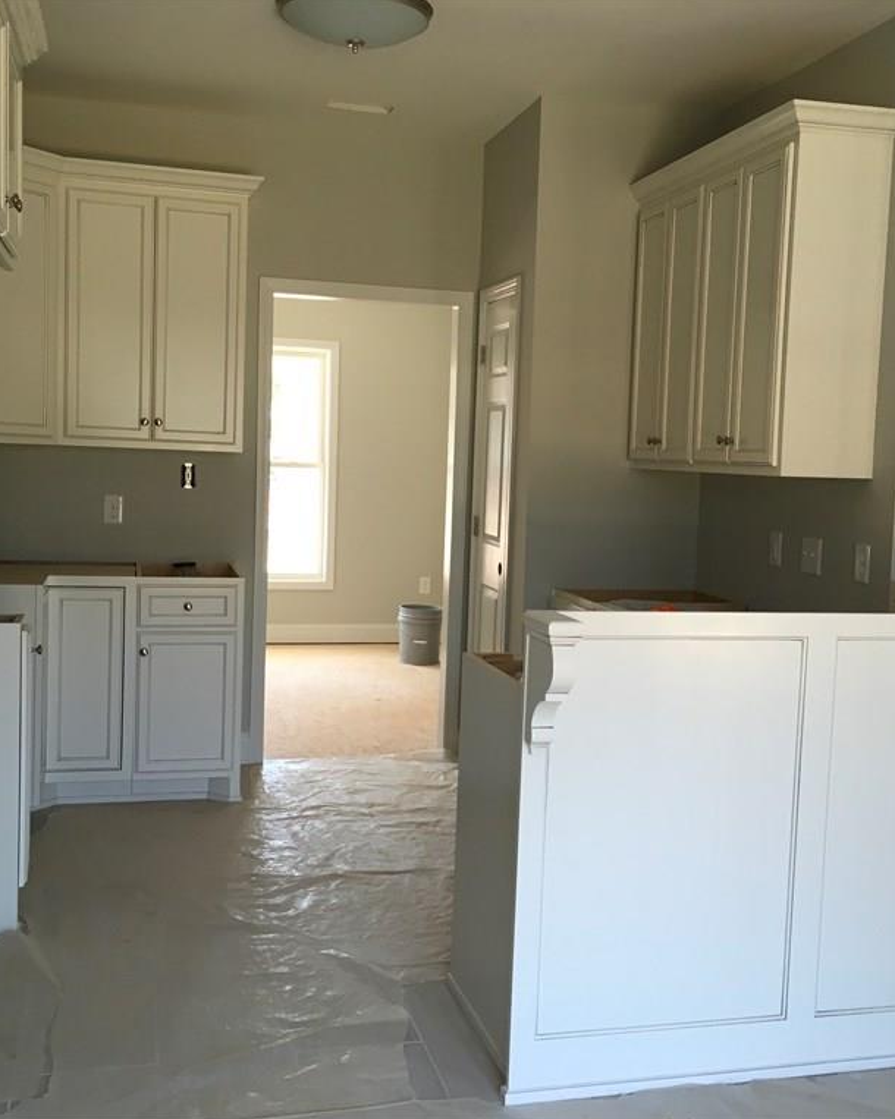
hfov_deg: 39.1
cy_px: 560
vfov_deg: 47.9
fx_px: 1259
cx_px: 462
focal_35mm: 38
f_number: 2.2
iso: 25
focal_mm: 4.15
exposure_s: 1/30
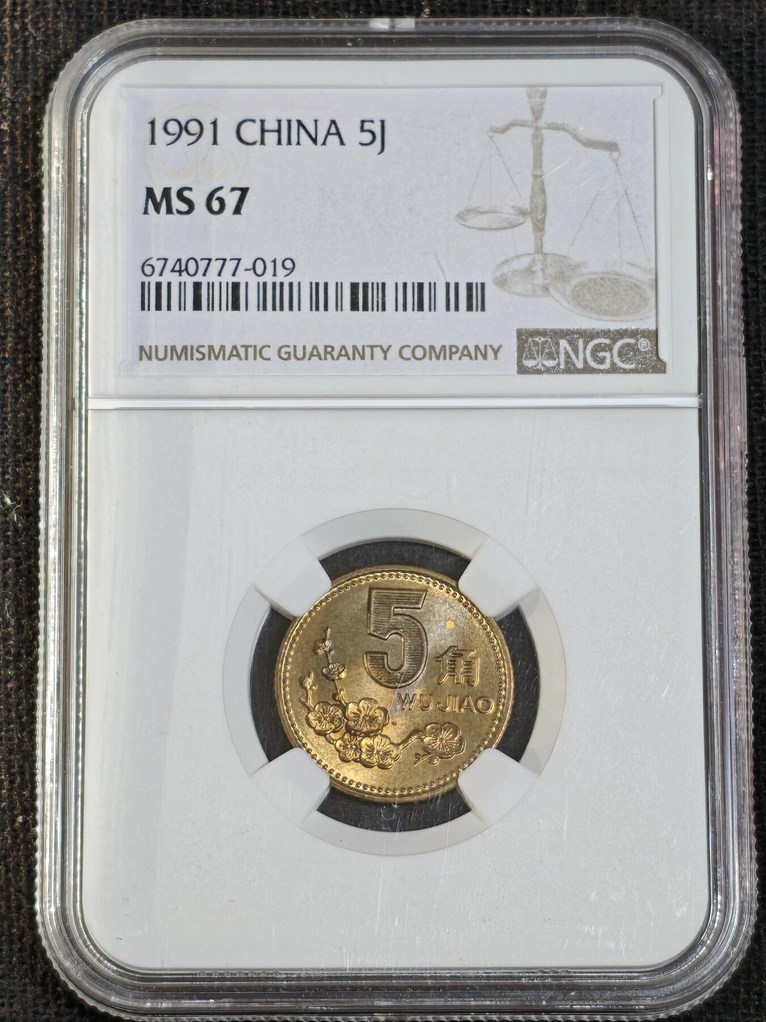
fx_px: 3187
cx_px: 383
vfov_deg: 18.2
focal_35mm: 108
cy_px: 511
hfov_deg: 13.7
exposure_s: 1/764
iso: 50
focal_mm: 4.94
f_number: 1.5
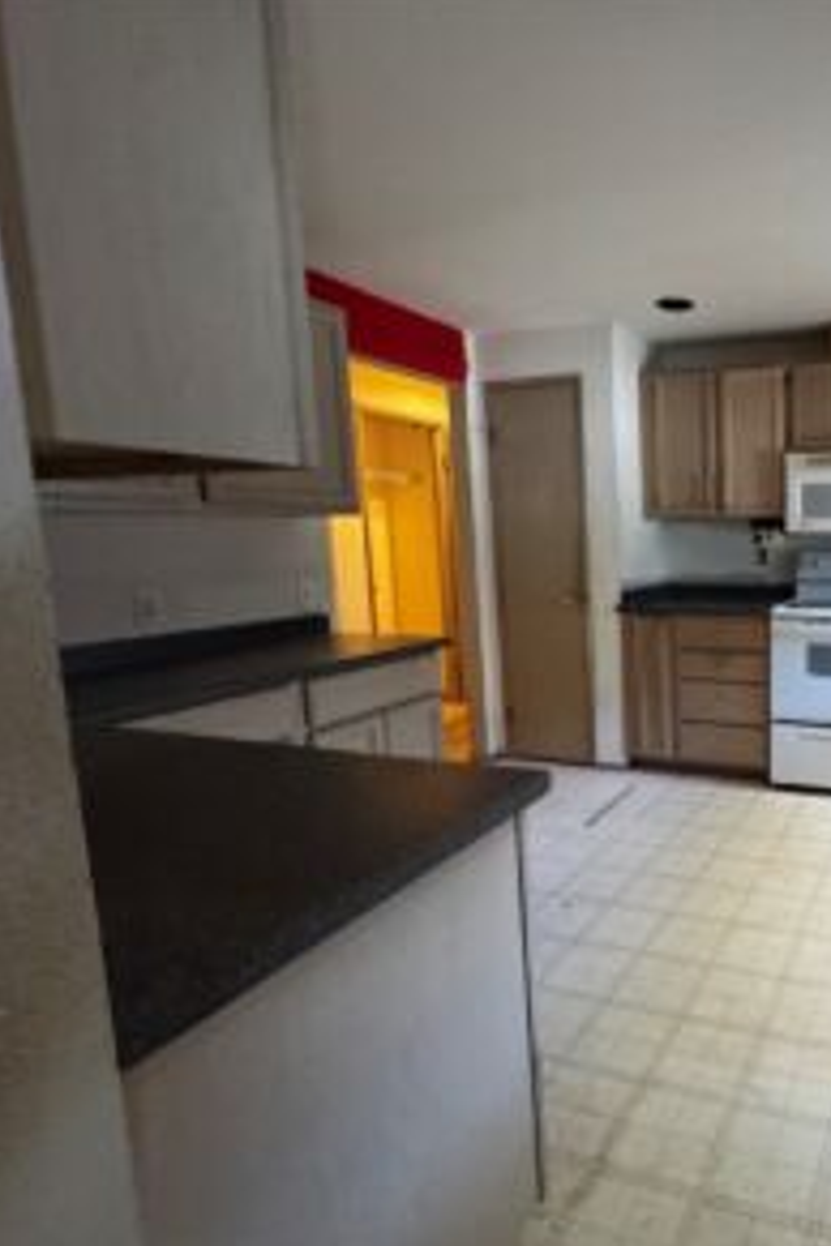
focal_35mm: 20
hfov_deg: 54.0
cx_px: 750
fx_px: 692
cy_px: 629
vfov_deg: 84.0
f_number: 2.2
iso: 640
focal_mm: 2.22
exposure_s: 1/60
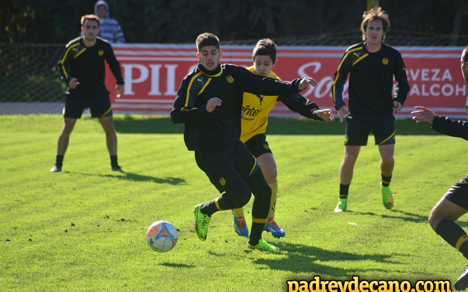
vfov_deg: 3.9
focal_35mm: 337
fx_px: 4298
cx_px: 234
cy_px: 154
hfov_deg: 6.2
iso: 640
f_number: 5
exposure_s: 1/2000
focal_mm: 220
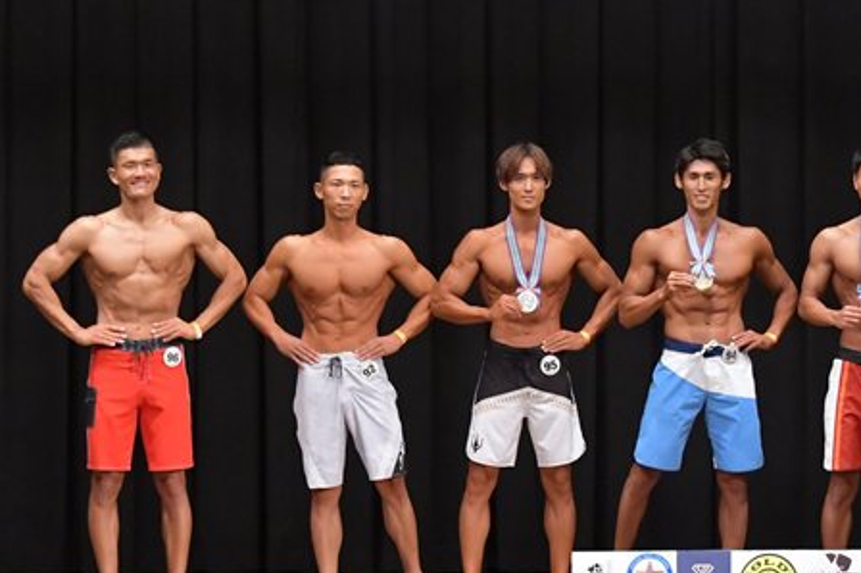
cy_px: 275
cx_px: 618
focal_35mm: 213
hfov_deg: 9.7
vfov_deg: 6.4
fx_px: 5090
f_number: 5.6
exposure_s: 1/400
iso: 6400
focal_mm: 82
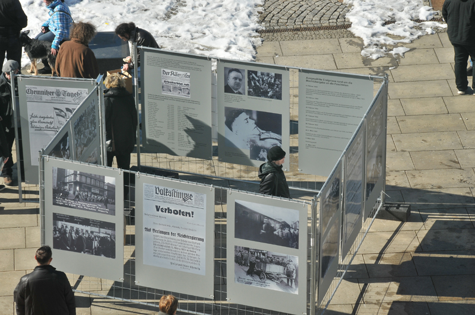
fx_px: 2569
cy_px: 158
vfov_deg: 7.0
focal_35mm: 195
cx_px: 238
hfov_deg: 10.6
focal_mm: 130
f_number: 16
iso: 200
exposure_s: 1/125
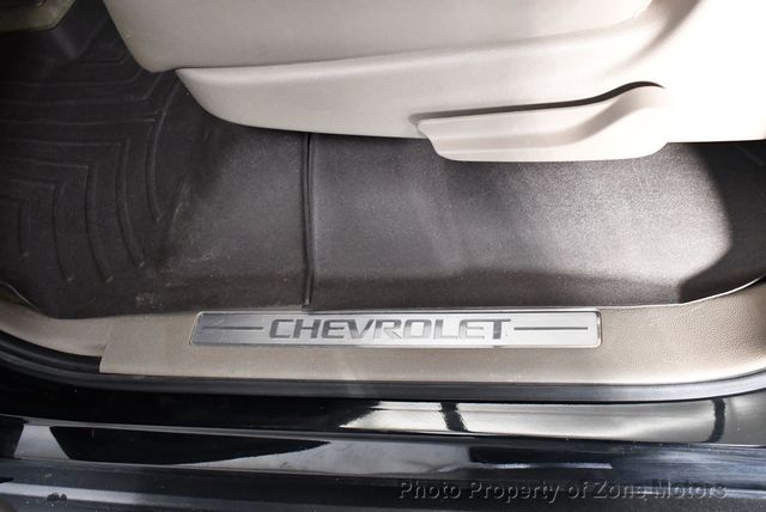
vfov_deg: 36.9
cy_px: 256
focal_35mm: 36
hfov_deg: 53.1
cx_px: 383
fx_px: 767
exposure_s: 1/125
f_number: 3.5
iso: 3200
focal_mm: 18
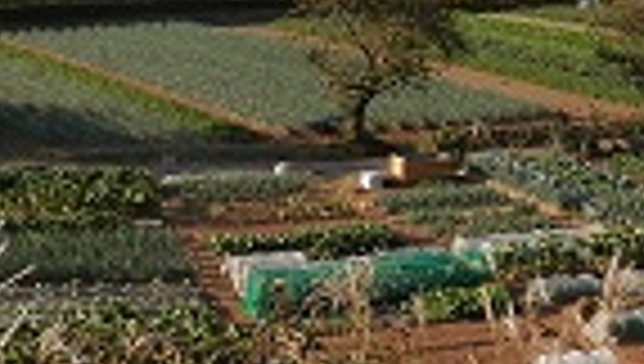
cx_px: 446
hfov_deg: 27.6
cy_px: 153
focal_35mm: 76
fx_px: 1300
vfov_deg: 16.0
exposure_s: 1/640
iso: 80
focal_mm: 4.5
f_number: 3
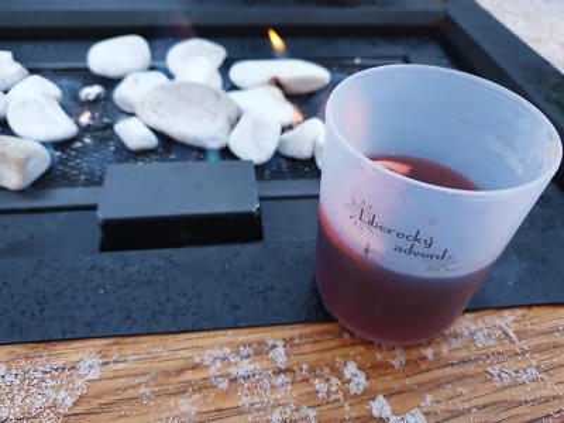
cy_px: 212
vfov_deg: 53.1
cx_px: 282
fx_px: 424
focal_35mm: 26
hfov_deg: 67.3
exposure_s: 1/50
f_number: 1.5
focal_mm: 4.32
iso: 400
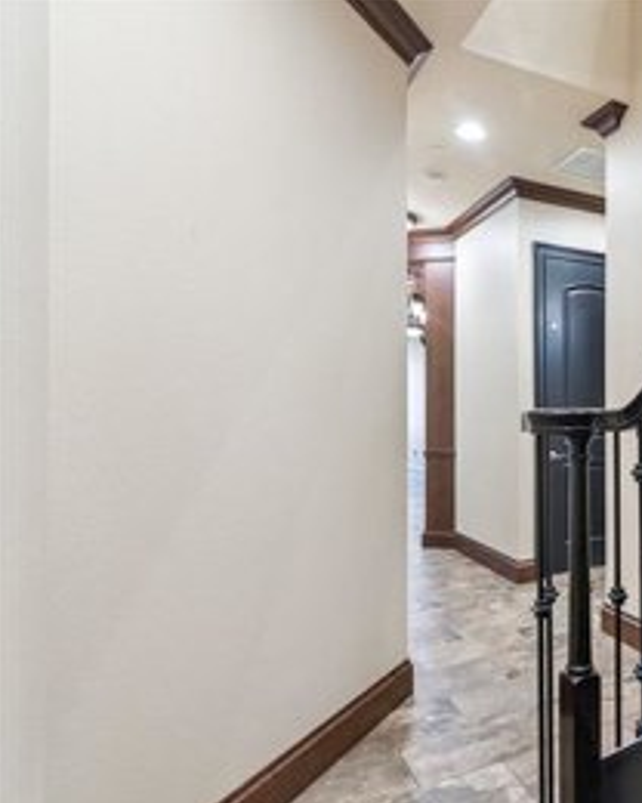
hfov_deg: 47.4
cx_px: 614
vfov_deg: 66.0
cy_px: 408
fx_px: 618
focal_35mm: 26
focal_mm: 18
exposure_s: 1/15
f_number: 9
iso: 320
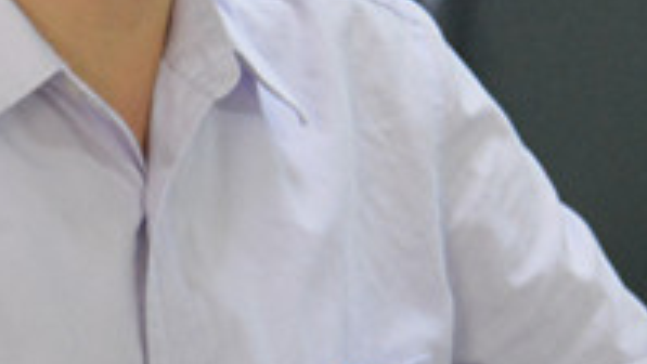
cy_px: 76
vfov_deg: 1.4
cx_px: -16
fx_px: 14603
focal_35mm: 851
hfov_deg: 2.5
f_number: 6
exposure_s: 1/60
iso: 3200
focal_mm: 135
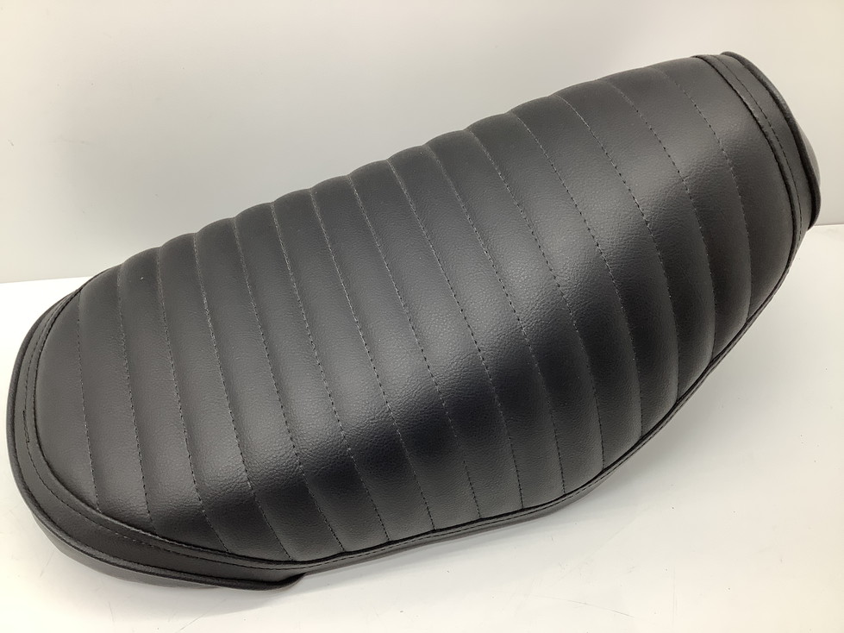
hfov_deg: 58.4
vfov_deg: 45.4
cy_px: 316
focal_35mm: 31
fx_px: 756
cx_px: 422
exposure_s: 1/60
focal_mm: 3.3
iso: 50
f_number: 2.4
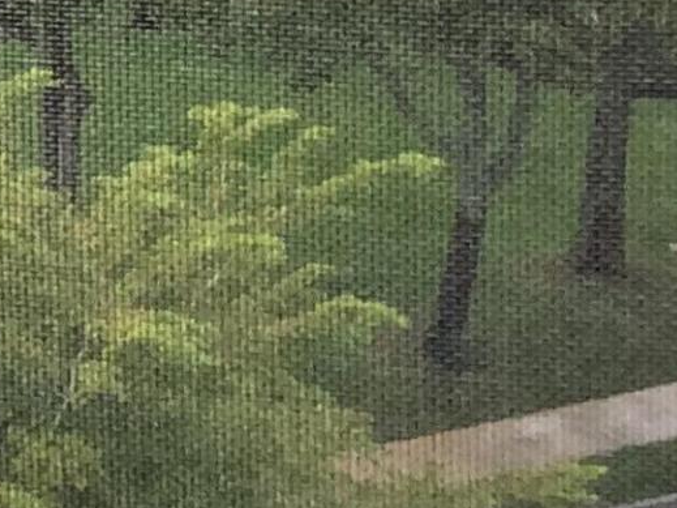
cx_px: -938
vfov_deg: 8.2
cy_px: -543
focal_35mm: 172
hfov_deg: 10.1
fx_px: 3363
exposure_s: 1/386
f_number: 2.4
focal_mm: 3.3
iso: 25
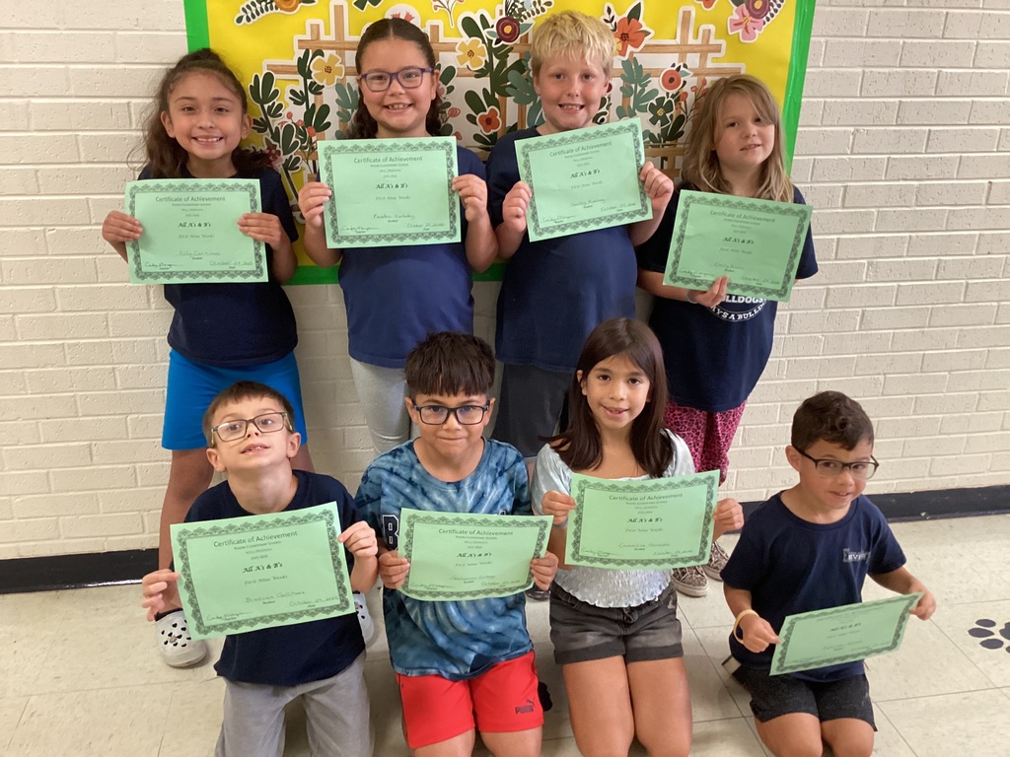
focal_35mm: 31
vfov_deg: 45.4
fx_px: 904
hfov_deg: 58.4
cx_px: 505
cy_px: 378
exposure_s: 1/60
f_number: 2.4
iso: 320
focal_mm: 3.3
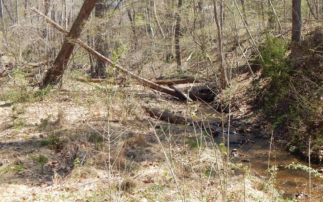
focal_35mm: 42
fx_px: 370
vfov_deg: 30.5
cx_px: 209
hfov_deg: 46.6
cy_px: 95
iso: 125
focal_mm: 5.1
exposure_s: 1/400
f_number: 3.2
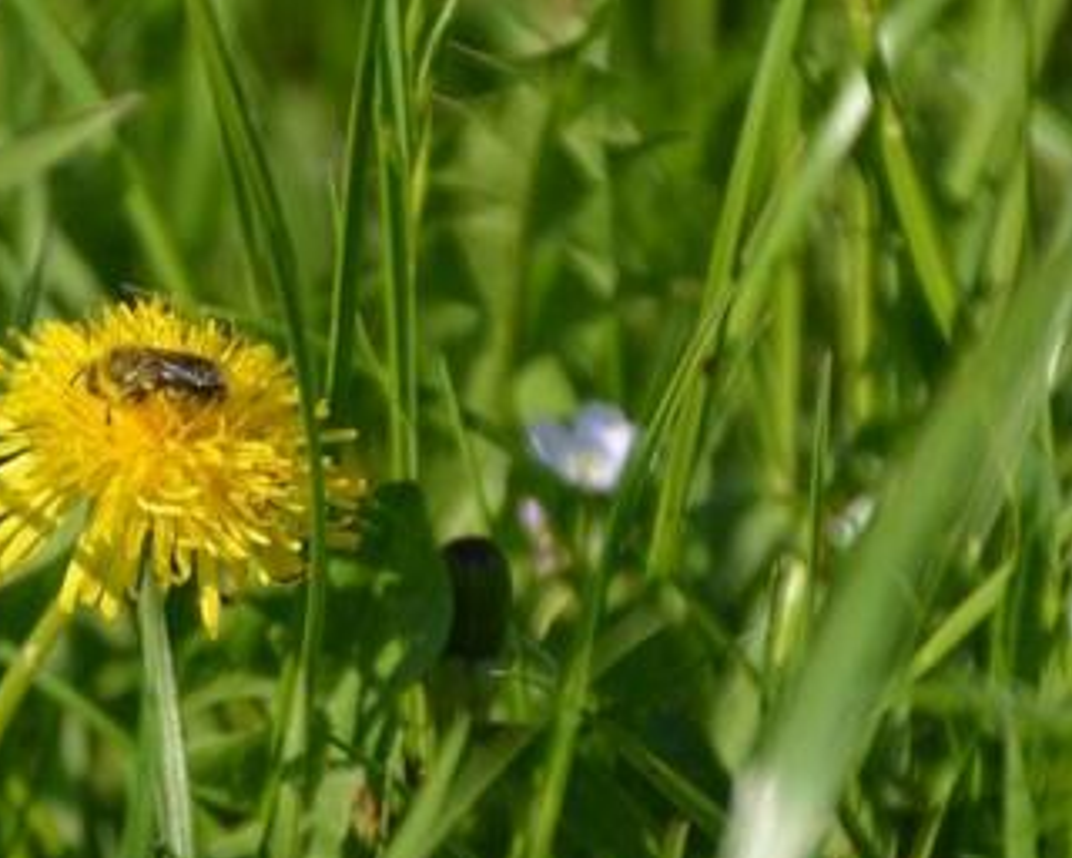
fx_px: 25001
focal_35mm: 788
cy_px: 573
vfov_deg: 2.0
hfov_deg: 2.5
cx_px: 152
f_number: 6.3
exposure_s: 1/640
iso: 200
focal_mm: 270
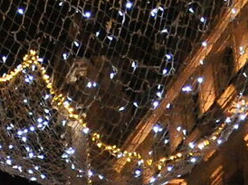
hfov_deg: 6.2
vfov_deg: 4.8
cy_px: -282
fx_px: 2169
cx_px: -395
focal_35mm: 303
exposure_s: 1/125
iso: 2500
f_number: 3.8
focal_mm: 24
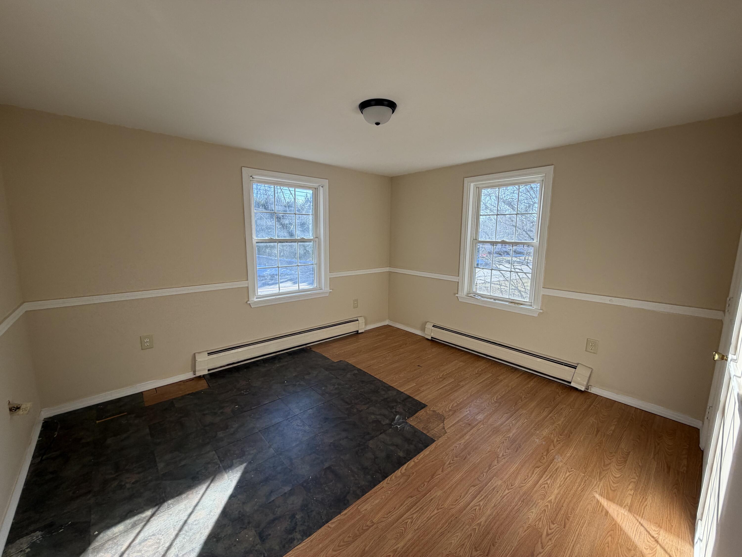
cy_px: 278
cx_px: 371
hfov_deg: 102.1
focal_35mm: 14
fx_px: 300
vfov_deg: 85.7
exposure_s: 1/121
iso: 64
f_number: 2.2
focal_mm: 2.22
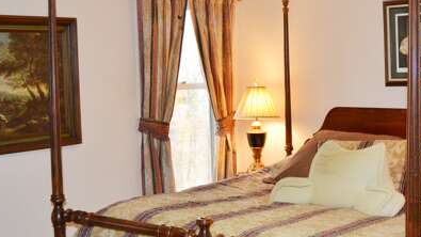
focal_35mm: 55
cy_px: 135
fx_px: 614
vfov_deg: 21.8
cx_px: 315
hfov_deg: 37.0
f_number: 3.5
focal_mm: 18
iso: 560
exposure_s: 1/60
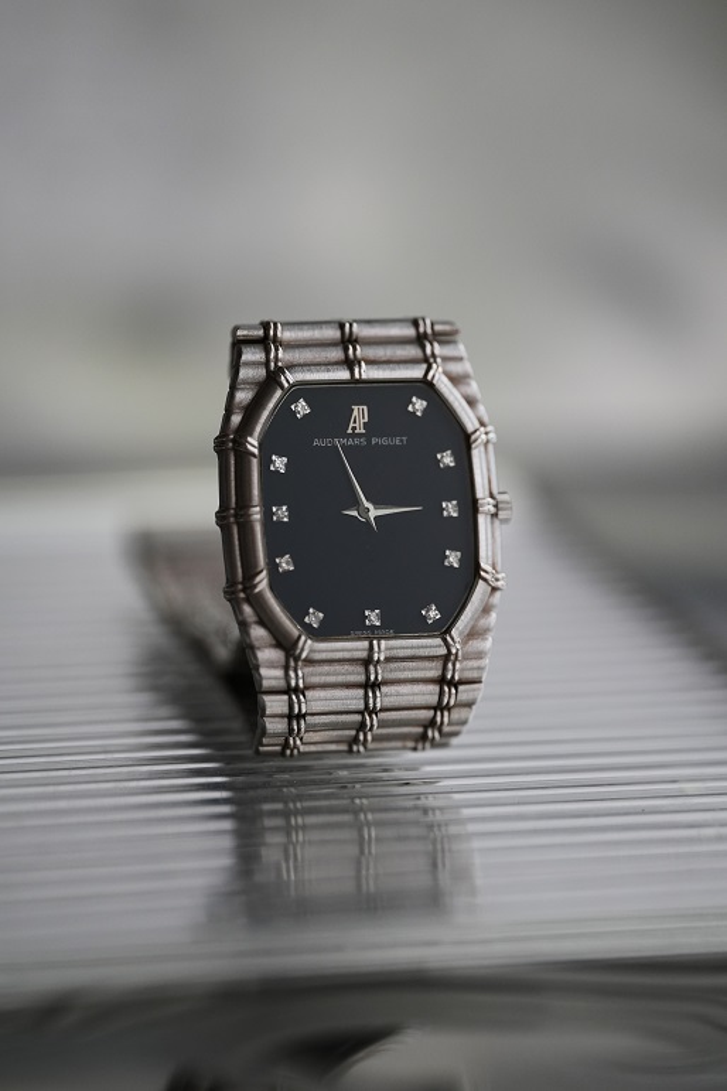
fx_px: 3180
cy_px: 546
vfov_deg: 19.5
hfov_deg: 13.0
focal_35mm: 105
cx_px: 364
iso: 1000
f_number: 2.8
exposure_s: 1/250
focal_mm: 105
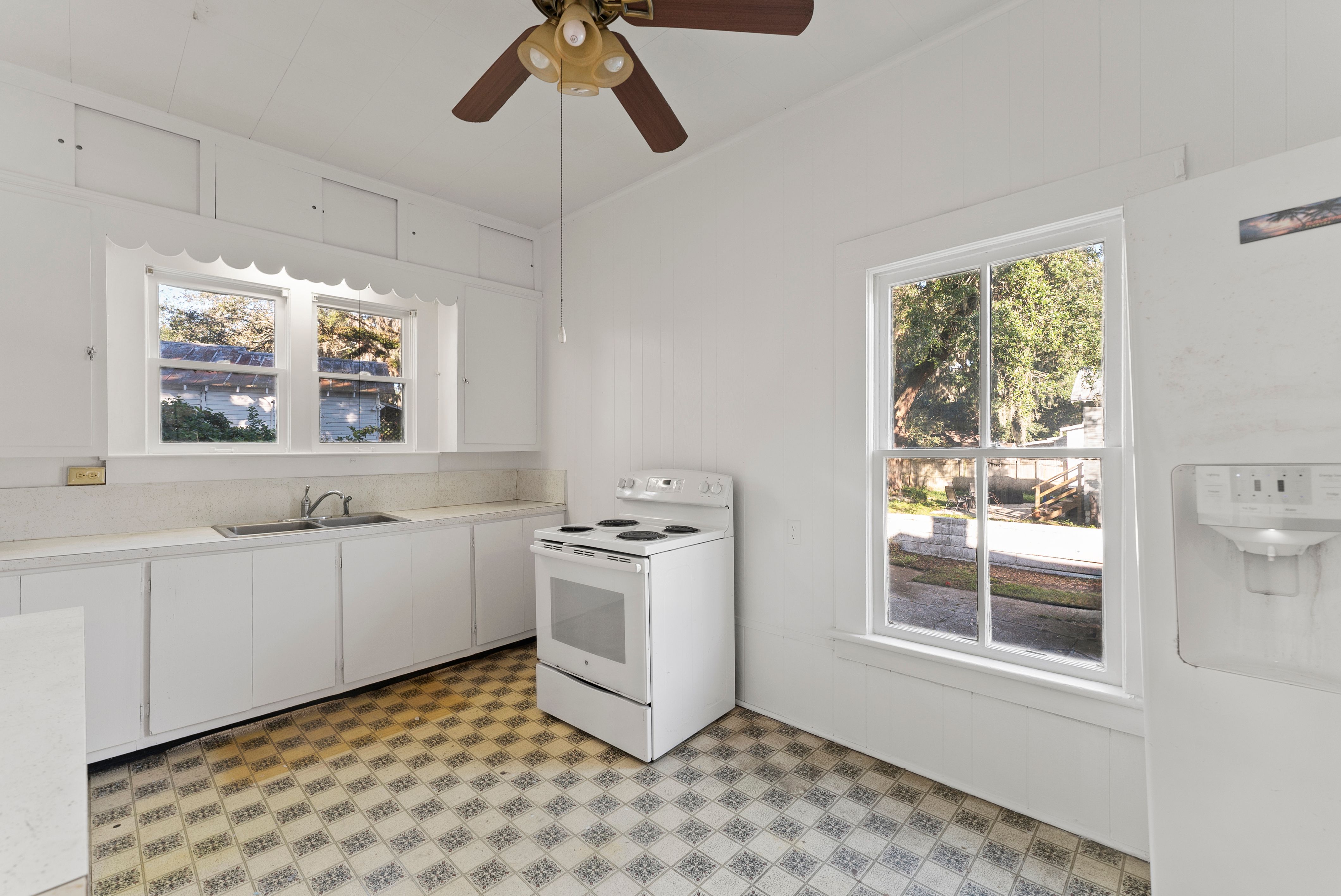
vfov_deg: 81.3
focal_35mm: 14
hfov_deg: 104.2
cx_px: 670
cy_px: 448
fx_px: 522
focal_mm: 14
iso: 640
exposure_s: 1/15
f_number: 5.6
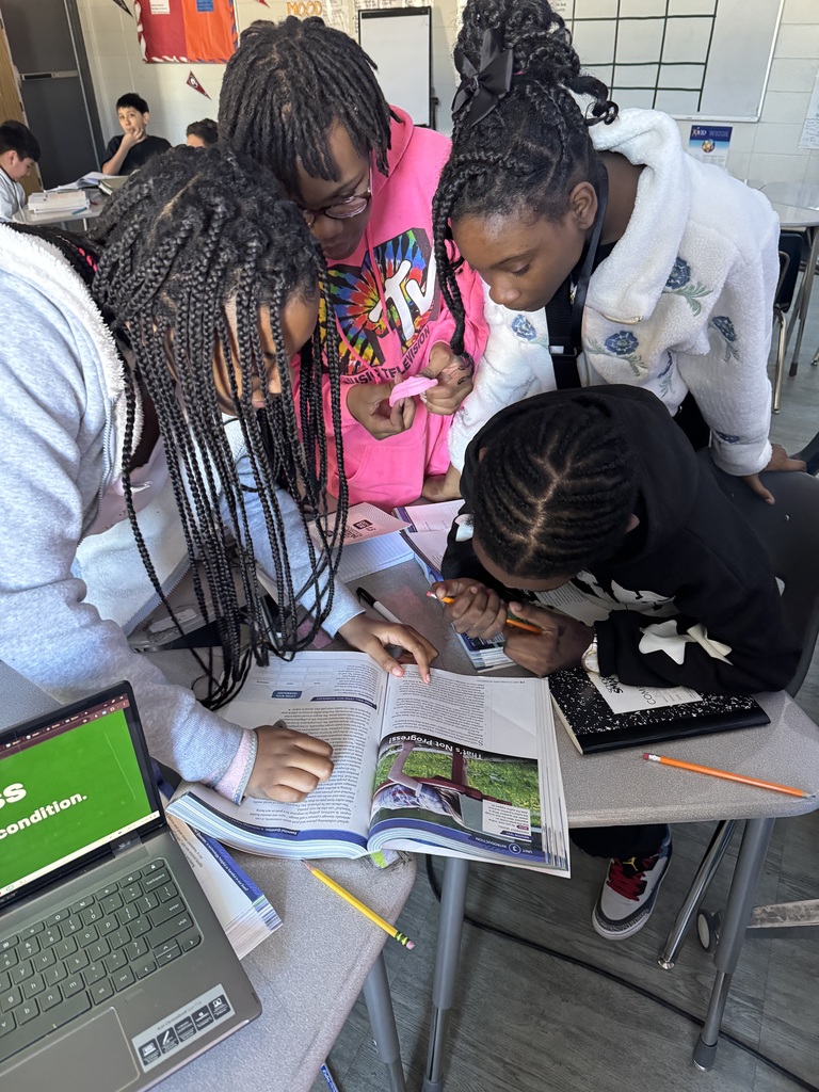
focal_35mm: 24
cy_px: 546
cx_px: 410
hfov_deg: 56.8
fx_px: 757
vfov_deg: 71.6
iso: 800
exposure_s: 1/53
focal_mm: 6.76
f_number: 1.78
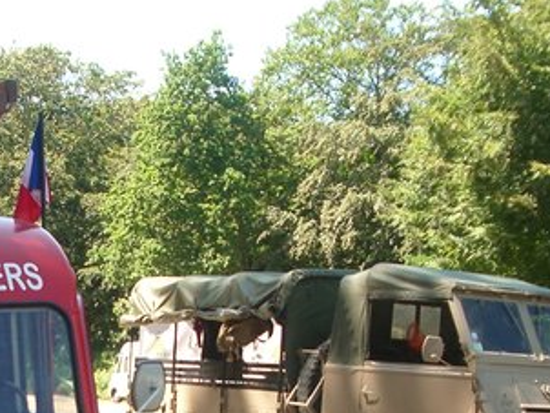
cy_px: 461
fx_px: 1288
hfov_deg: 23.7
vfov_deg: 17.6
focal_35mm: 81
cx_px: 109
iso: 80
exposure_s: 1/200
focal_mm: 5.8
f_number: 2.6
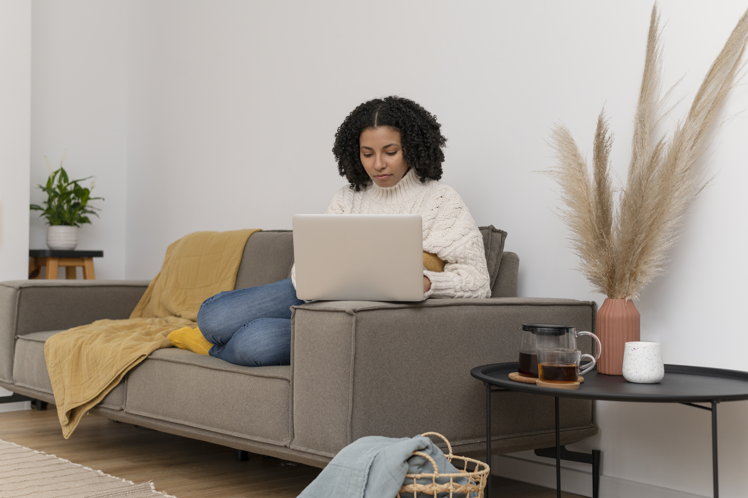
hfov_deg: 39.6
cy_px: 249
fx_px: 1038
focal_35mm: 50
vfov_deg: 27.0
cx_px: 374
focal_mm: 50
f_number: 3.2
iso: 500
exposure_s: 1/200
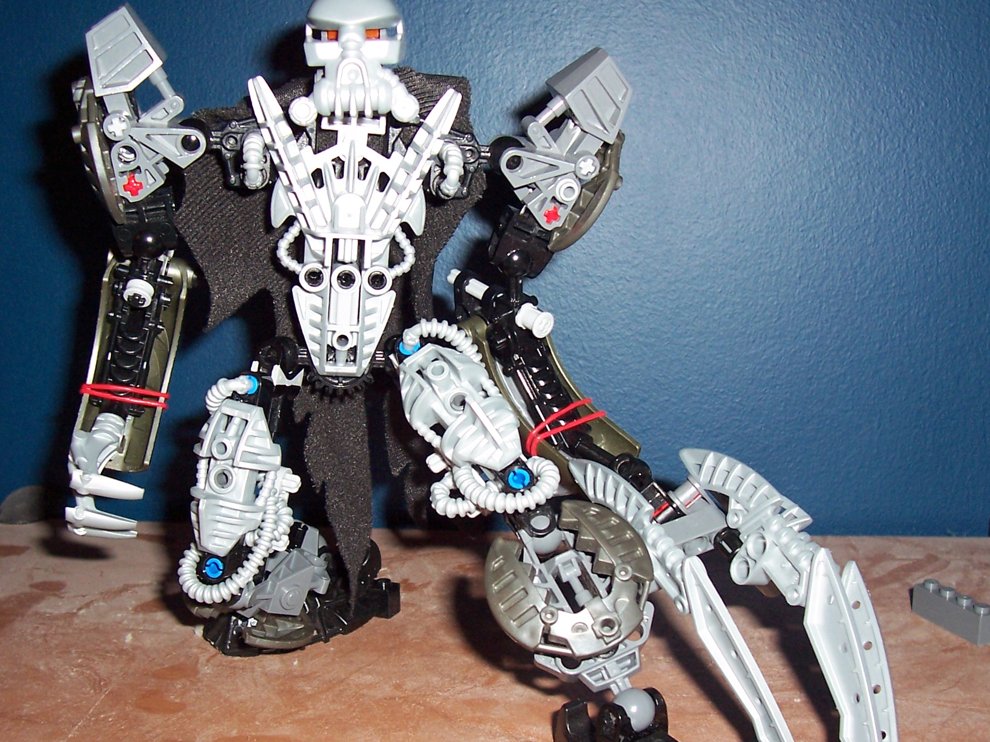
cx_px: 484
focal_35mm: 43
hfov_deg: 43.9
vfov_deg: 33.6
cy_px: 397
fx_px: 1230
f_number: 2.7
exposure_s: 1/60
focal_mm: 5.6
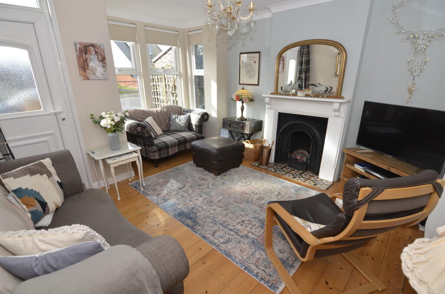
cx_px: 222
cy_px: 147
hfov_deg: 95.1
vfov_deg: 71.8
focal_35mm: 16
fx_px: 204
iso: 250
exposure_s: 1/200
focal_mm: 11
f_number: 5
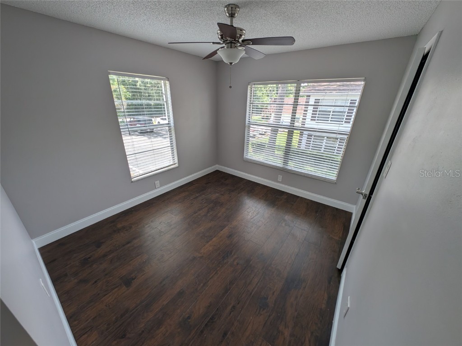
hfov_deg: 110.5
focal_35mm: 12
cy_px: 173
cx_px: 231
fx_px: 160
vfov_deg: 94.5
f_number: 1.95
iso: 36
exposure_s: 1/197
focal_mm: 2.23
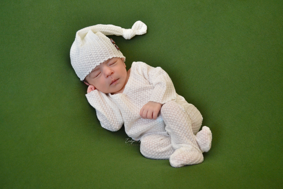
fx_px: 236
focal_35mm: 30
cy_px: 94
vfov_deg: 43.6
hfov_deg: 61.9
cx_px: 142
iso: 800
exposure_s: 1/200
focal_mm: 20
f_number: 4.5
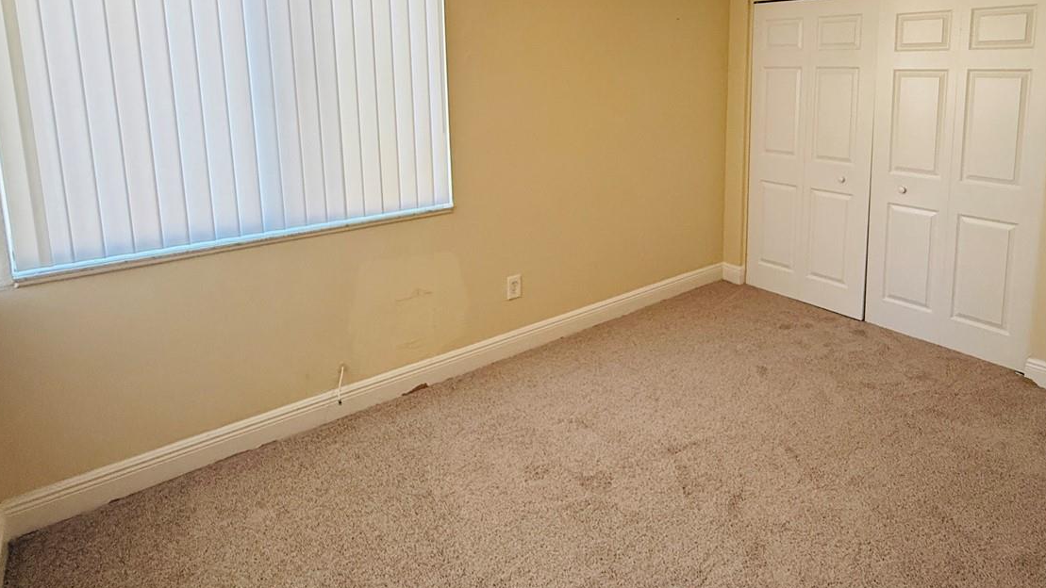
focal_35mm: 22
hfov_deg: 80.0
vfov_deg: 49.7
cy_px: 155
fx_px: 610
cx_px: 638
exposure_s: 1/120
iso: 200
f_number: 2.2
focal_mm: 2.22
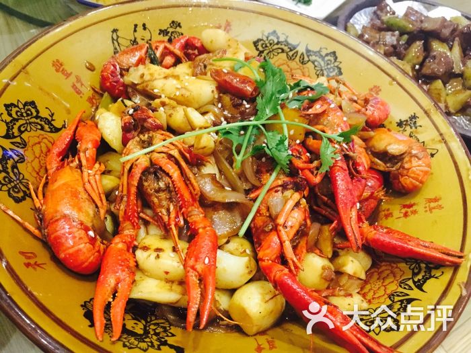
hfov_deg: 61.7
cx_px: 236
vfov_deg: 48.2
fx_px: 395
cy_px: 176
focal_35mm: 29
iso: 400
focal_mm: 4.15
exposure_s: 1/17
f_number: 2.2
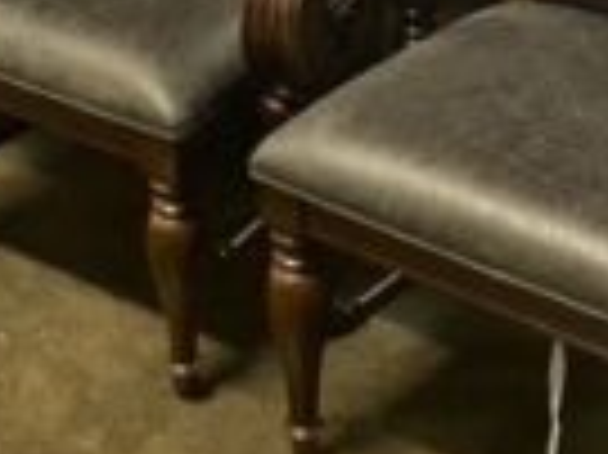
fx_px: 1281
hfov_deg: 26.6
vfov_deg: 19.4
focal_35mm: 73
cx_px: 209
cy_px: -36
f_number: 1.8
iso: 320
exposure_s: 1/40
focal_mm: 4.25
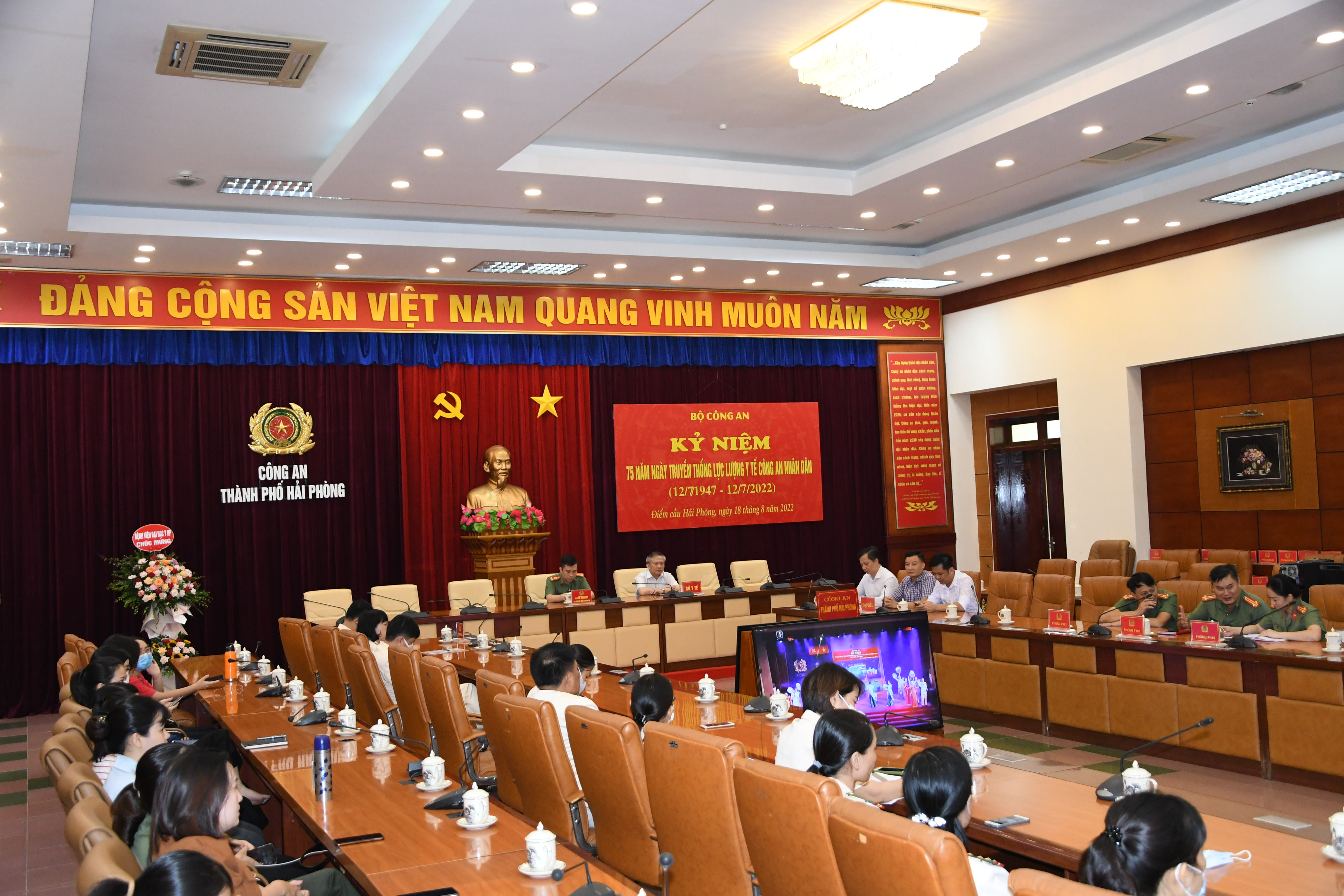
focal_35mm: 36
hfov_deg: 53.1
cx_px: 672
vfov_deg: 36.9
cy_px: 448
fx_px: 1344
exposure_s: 1/200
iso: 2000
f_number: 3.8
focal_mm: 24
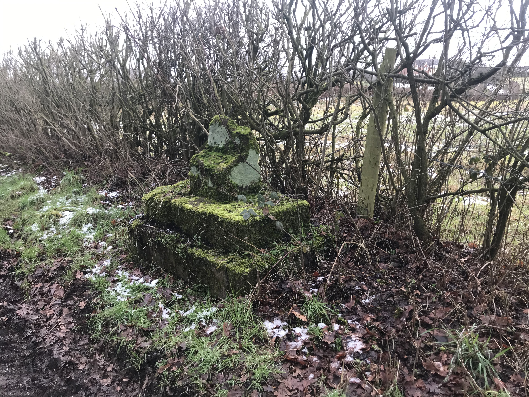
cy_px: 198
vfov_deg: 49.7
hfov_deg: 63.4
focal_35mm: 28
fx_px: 428
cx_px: 264
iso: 32
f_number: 1.8
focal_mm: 3.99
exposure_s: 1/50
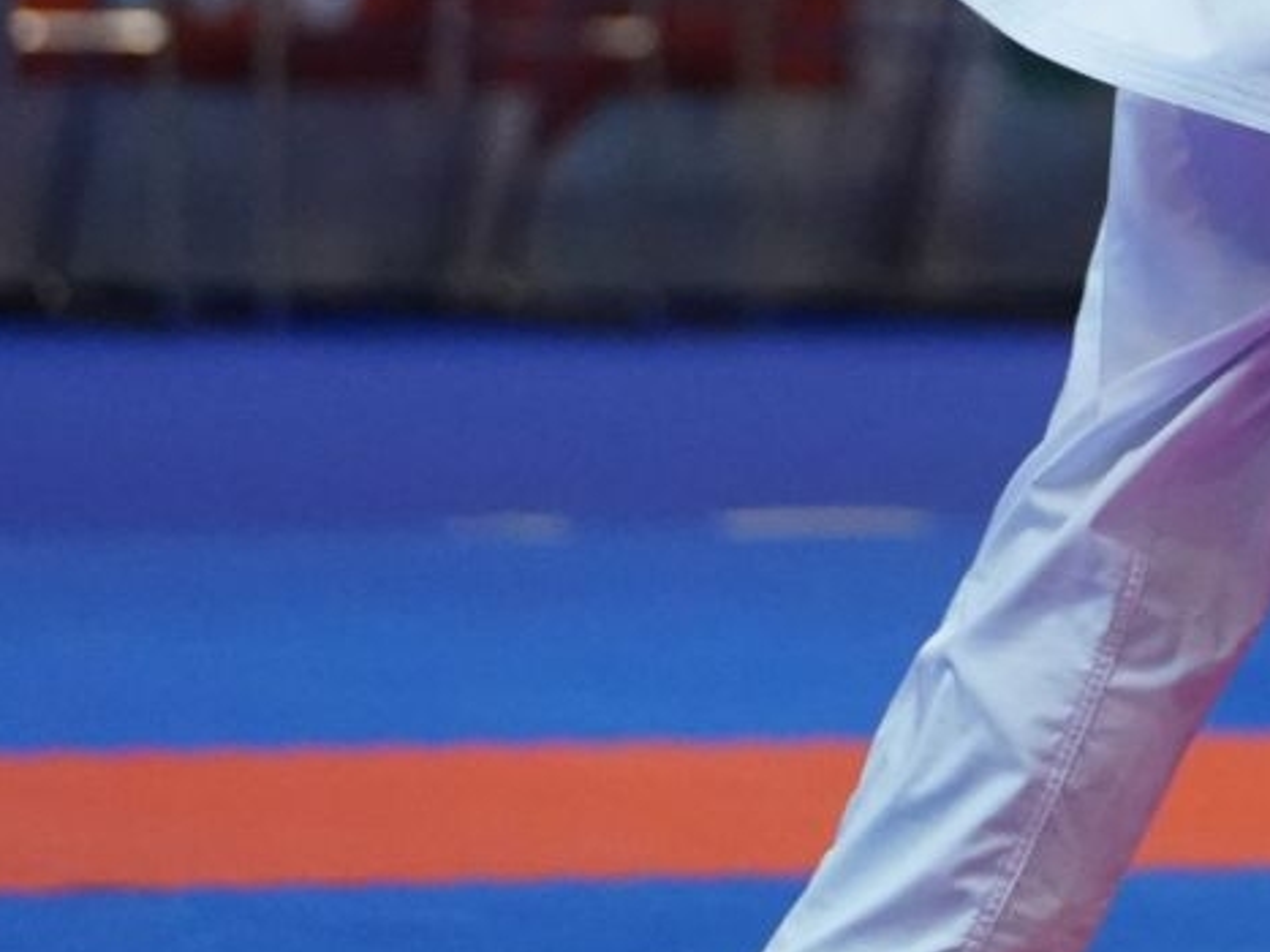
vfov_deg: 3.1
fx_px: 17532
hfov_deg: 4.1
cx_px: 1553
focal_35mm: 478
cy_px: -473
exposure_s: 1/800
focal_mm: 129
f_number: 2.8
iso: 6400
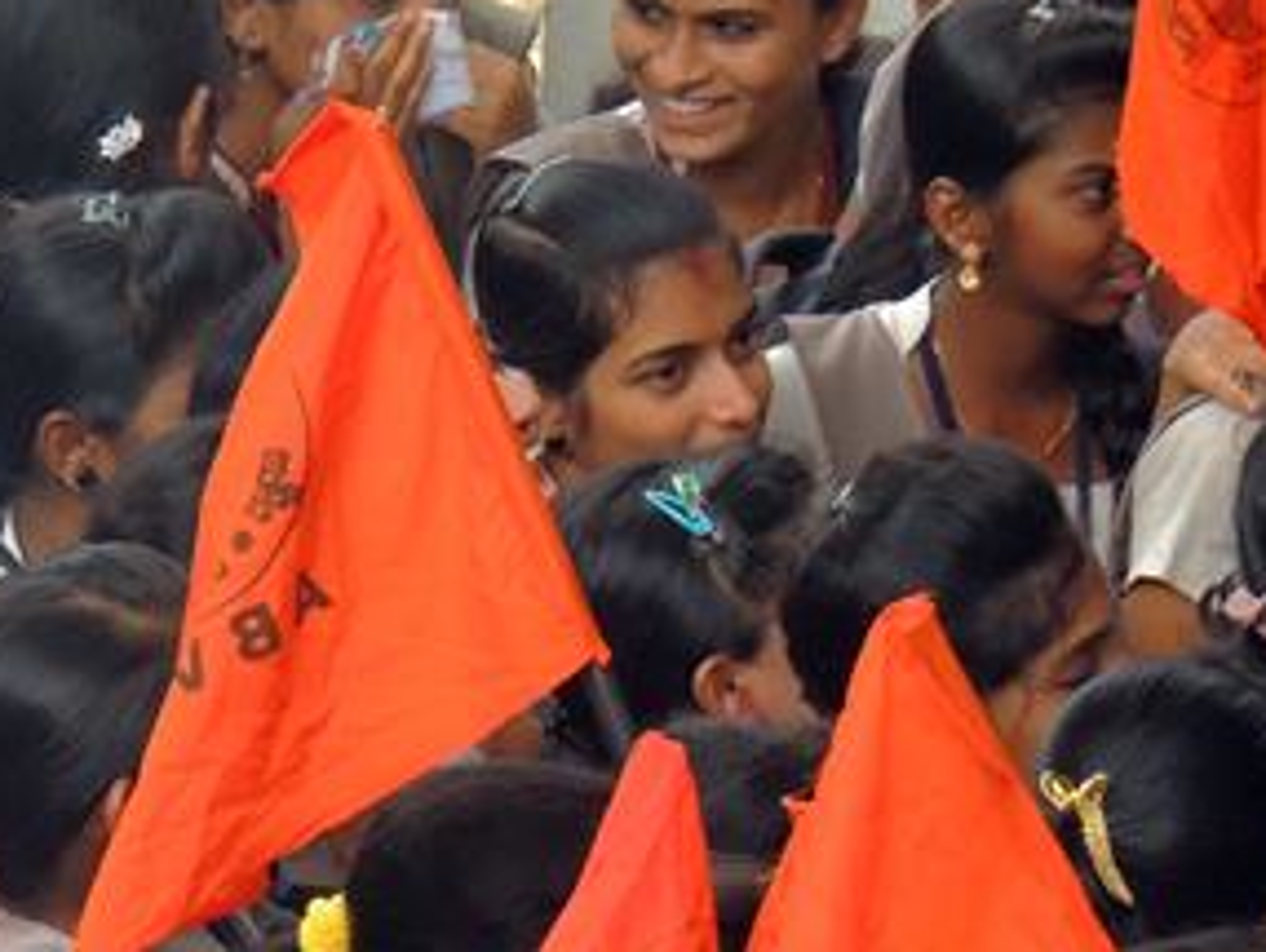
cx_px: 682
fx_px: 28148
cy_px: 1080
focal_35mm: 769
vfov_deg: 1.9
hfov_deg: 2.6
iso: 360
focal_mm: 49
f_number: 4.7
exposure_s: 1/200
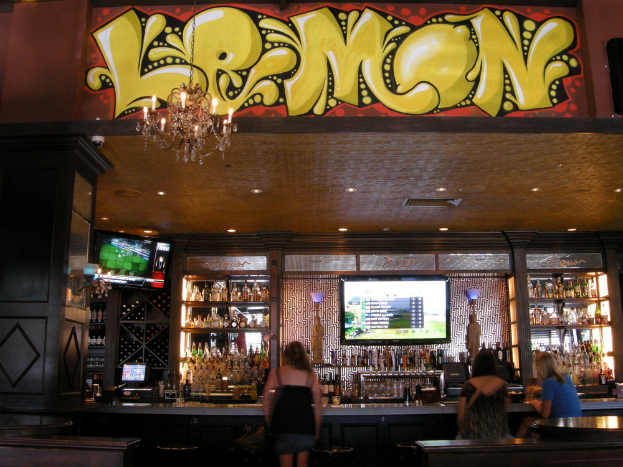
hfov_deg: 52.6
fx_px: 630
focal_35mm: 35
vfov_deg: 40.7
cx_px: 312
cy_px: 234
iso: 200
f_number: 6.8
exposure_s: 1
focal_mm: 7.5
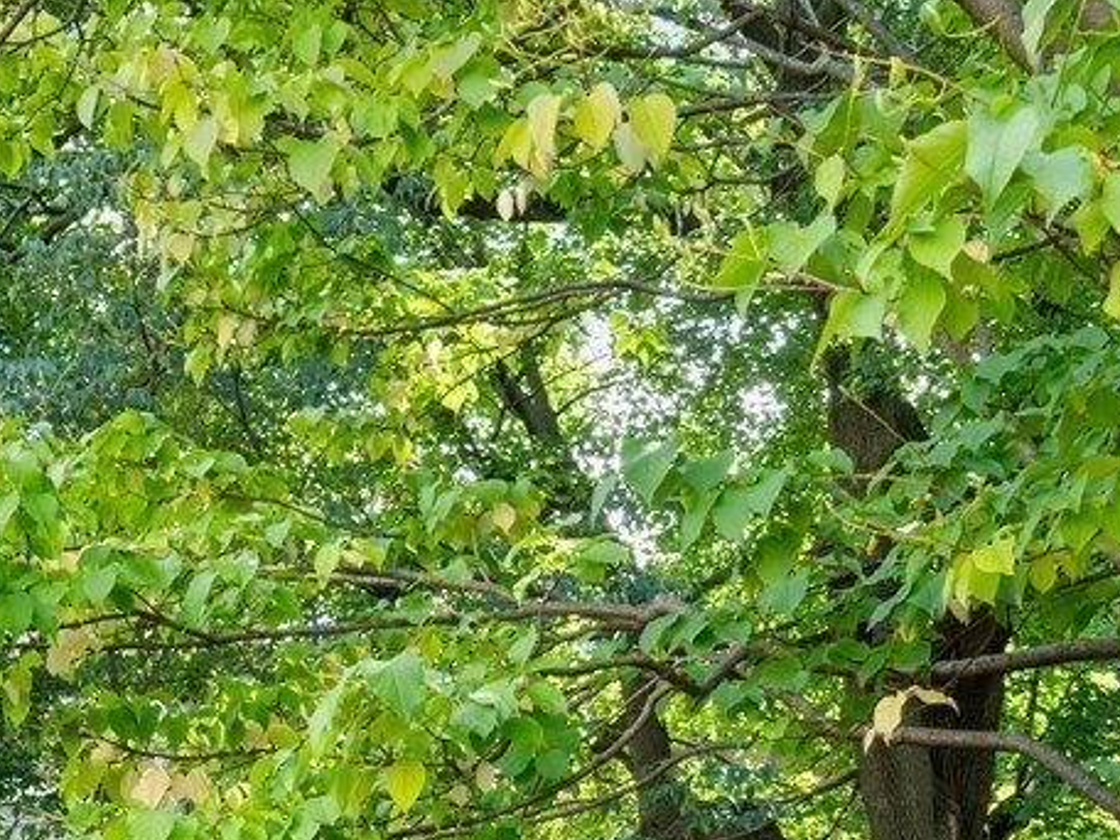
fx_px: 2232
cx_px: 329
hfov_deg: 27.9
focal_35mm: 69
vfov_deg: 19.7
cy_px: 1072
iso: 100
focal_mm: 16
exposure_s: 1/40
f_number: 8
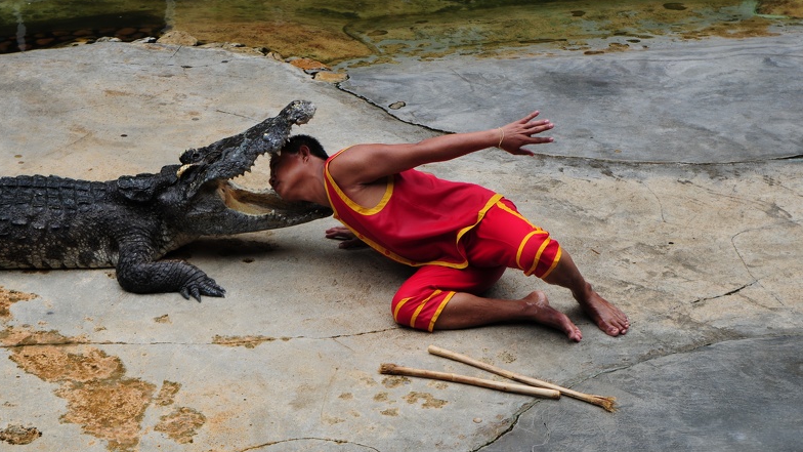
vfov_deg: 10.9
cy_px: 222
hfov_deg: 19.3
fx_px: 2363
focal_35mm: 111
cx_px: 398
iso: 200
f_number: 9
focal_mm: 70
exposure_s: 1/320
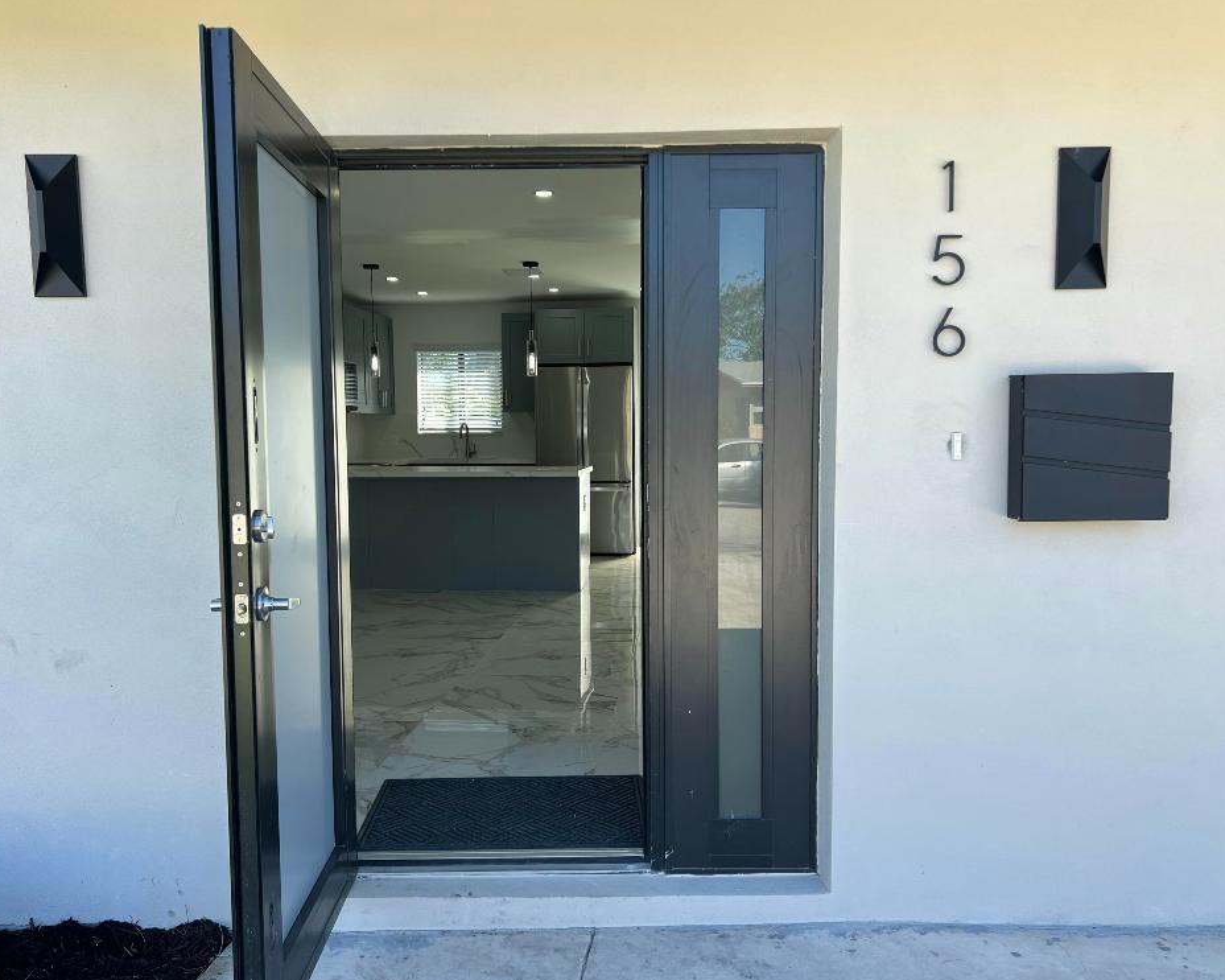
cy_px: 503
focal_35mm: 28
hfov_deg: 62.2
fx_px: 1015
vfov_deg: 51.5
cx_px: 576
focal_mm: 5.7
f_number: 1.5
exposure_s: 1/632
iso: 50
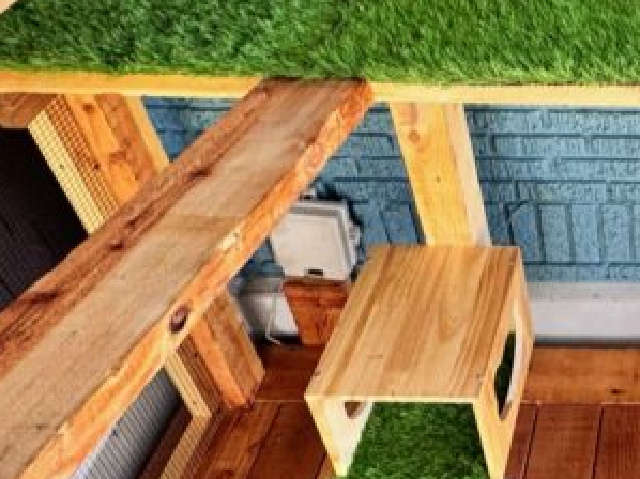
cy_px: -26
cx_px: 743
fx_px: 887
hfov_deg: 33.3
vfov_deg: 28.0
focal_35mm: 48
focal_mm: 2.22
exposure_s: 1/99
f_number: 2.2
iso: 125
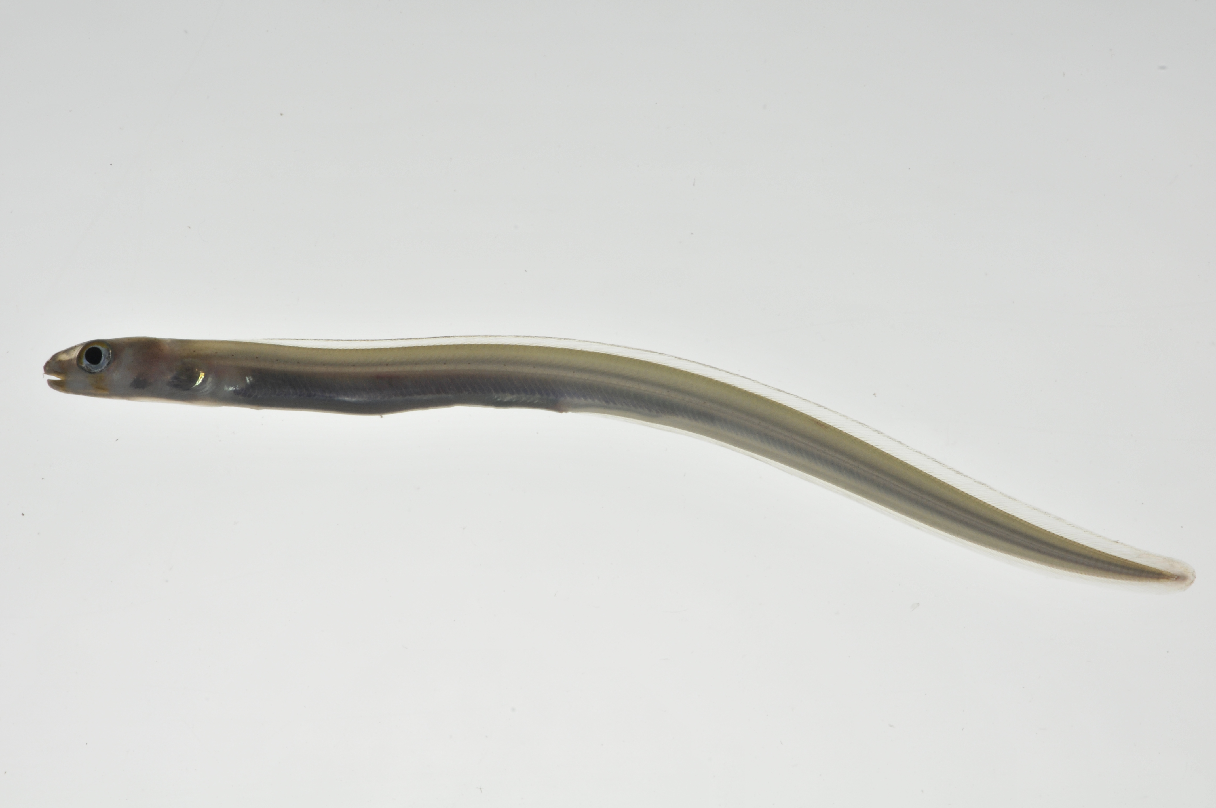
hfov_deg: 13.1
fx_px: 5313
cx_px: 608
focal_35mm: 158
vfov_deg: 8.7
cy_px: 404
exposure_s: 1/60
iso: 200
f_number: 25
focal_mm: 105
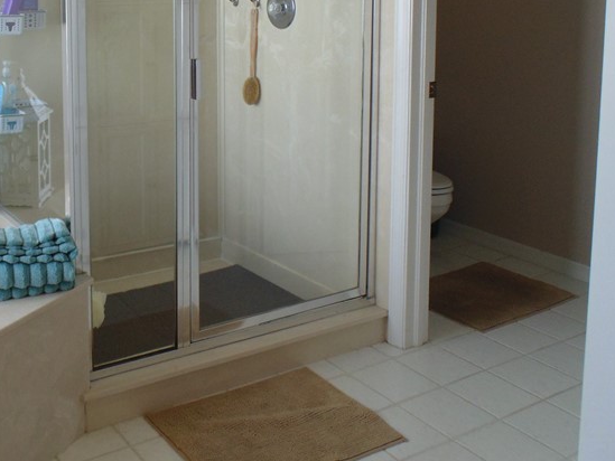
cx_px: 101
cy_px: 49
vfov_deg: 33.4
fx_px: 729
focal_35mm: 41
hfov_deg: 43.1
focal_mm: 4
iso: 80
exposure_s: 1/60
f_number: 3.1
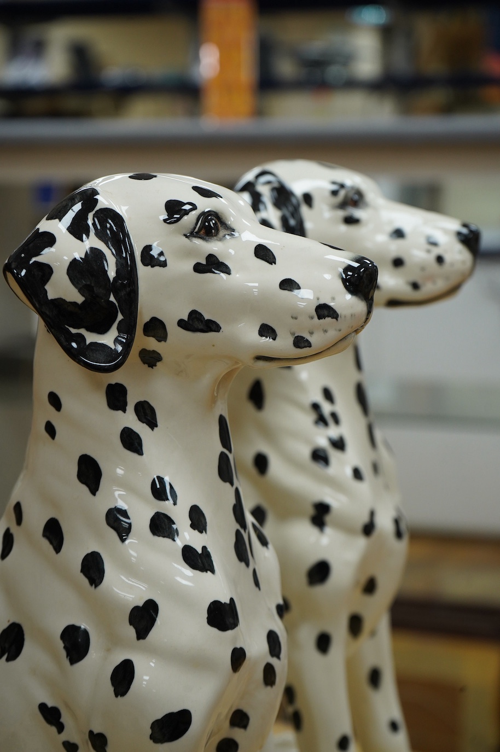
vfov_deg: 32.9
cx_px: 250
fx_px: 1273
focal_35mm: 61
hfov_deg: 22.2
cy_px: 376
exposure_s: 1/160
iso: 1600
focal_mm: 61
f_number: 7.1
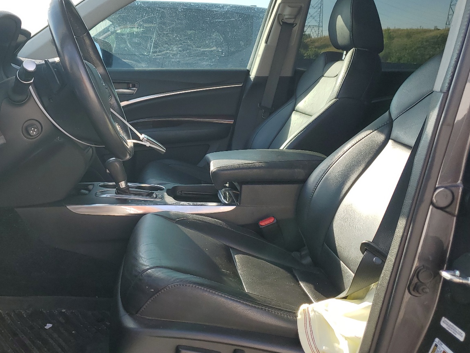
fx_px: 489
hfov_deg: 50.3
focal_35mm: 36
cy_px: 168
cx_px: 153
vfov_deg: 39.6
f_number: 1.5
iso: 50
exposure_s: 1/588
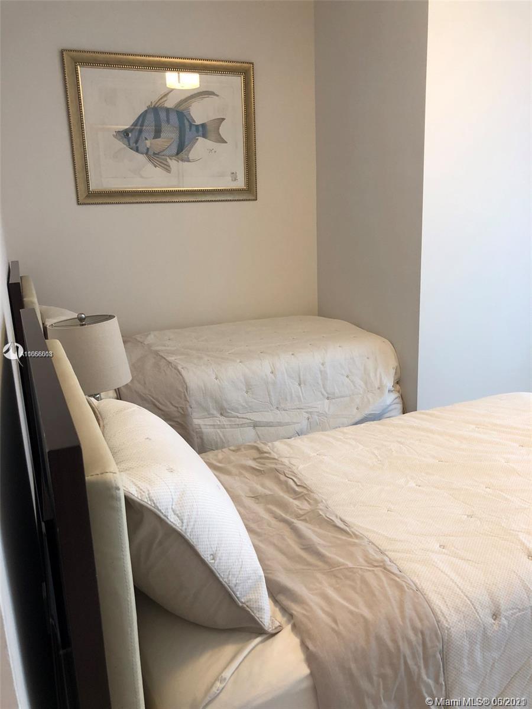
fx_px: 574
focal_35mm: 28
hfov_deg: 49.7
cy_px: 354
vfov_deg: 63.4
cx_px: 266
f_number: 1.8
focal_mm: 3.99
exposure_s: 1/20
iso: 40
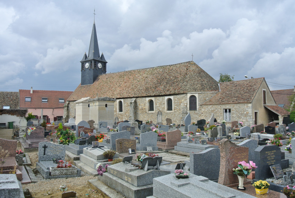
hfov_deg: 63.6
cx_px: 148
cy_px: 99
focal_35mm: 29
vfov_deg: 45.1
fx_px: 238
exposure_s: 1/500
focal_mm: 11
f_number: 4.5
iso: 100
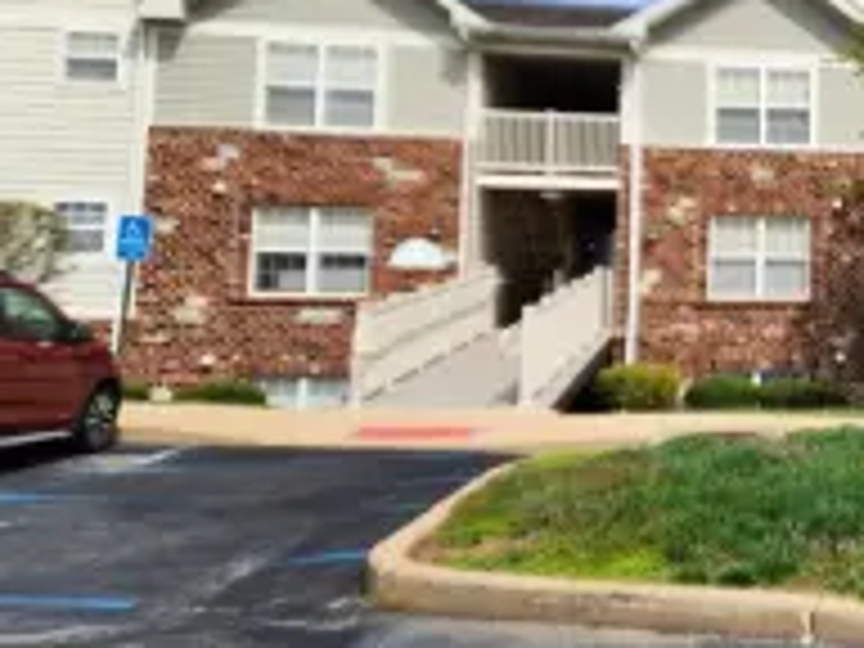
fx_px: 1198
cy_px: 135
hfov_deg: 35.8
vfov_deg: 29.6
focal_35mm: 48
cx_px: 864
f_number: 1.8
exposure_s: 1/1276
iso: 12
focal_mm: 6.4
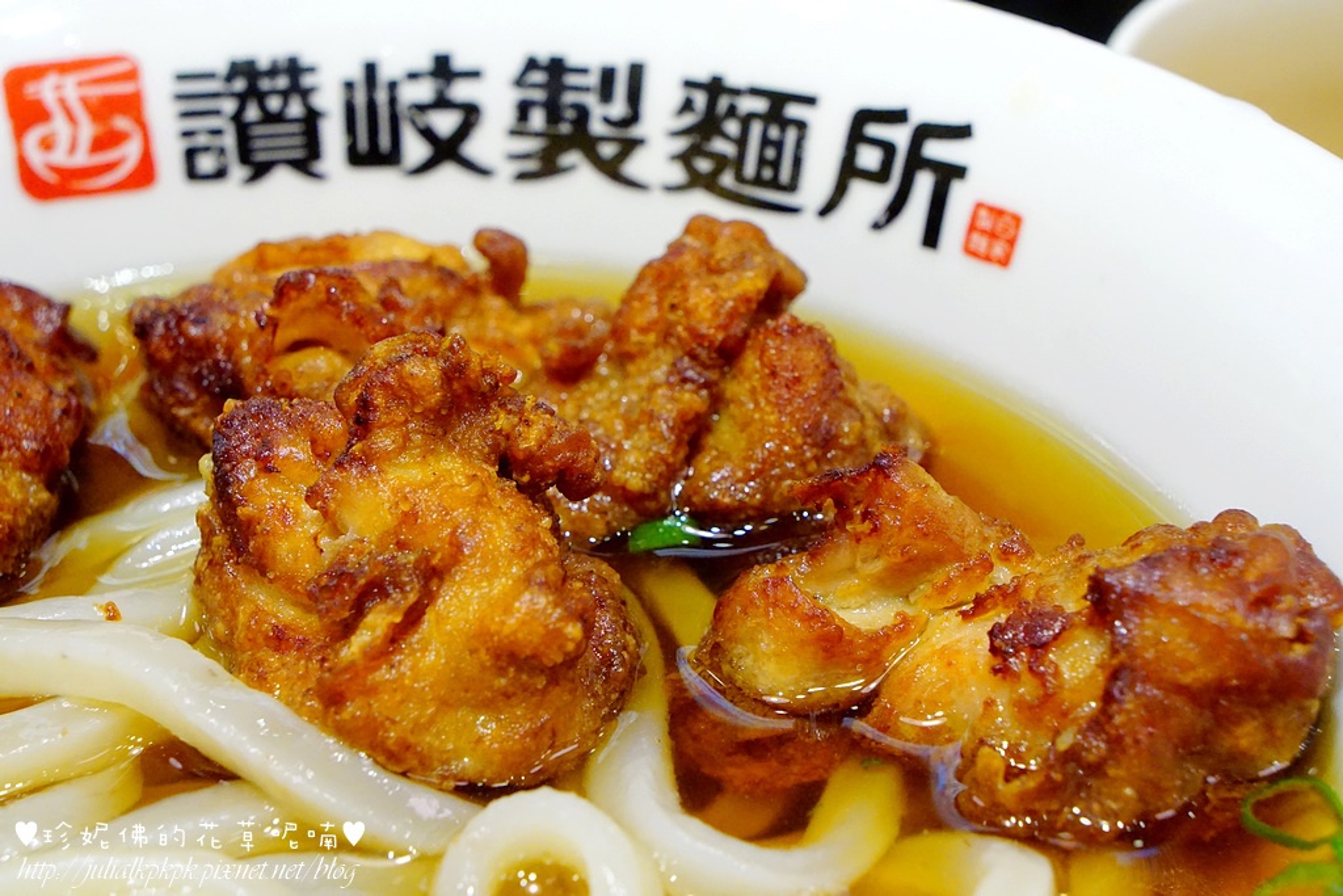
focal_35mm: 68
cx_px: 672
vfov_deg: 20.2
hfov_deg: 29.9
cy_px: 448
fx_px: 2518
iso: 3200
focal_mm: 45
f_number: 8
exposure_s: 1/60
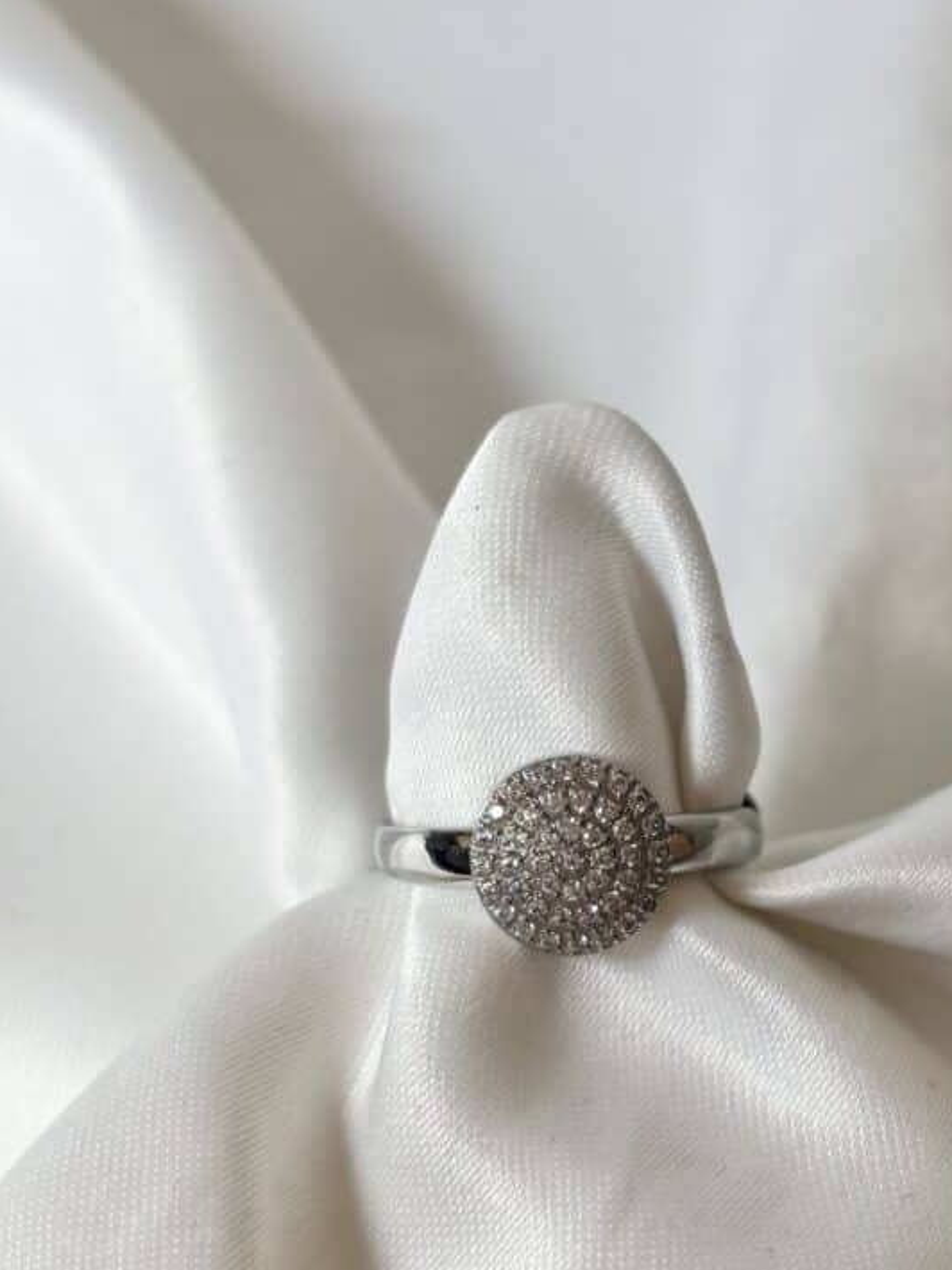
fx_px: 2752
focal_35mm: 75
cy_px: 812
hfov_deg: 19.6
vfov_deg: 25.9
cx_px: 598
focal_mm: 5.96
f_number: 1.6
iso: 32
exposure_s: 1/210
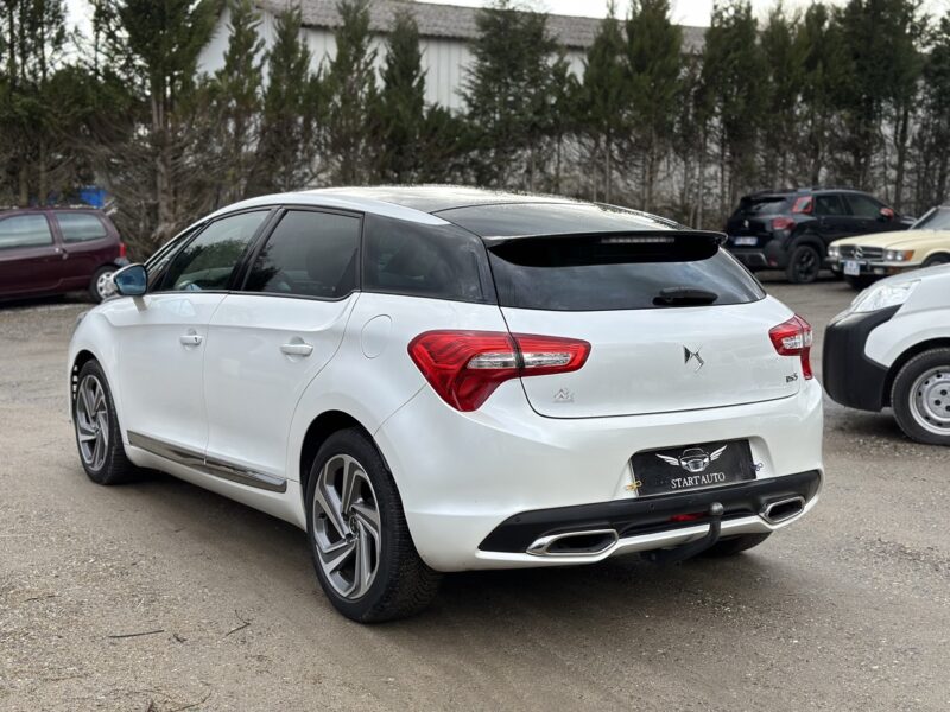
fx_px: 1317
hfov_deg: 39.7
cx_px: 475
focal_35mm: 48
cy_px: 356
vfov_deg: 30.3
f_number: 1.78
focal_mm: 6.86
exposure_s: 1/1667
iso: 80
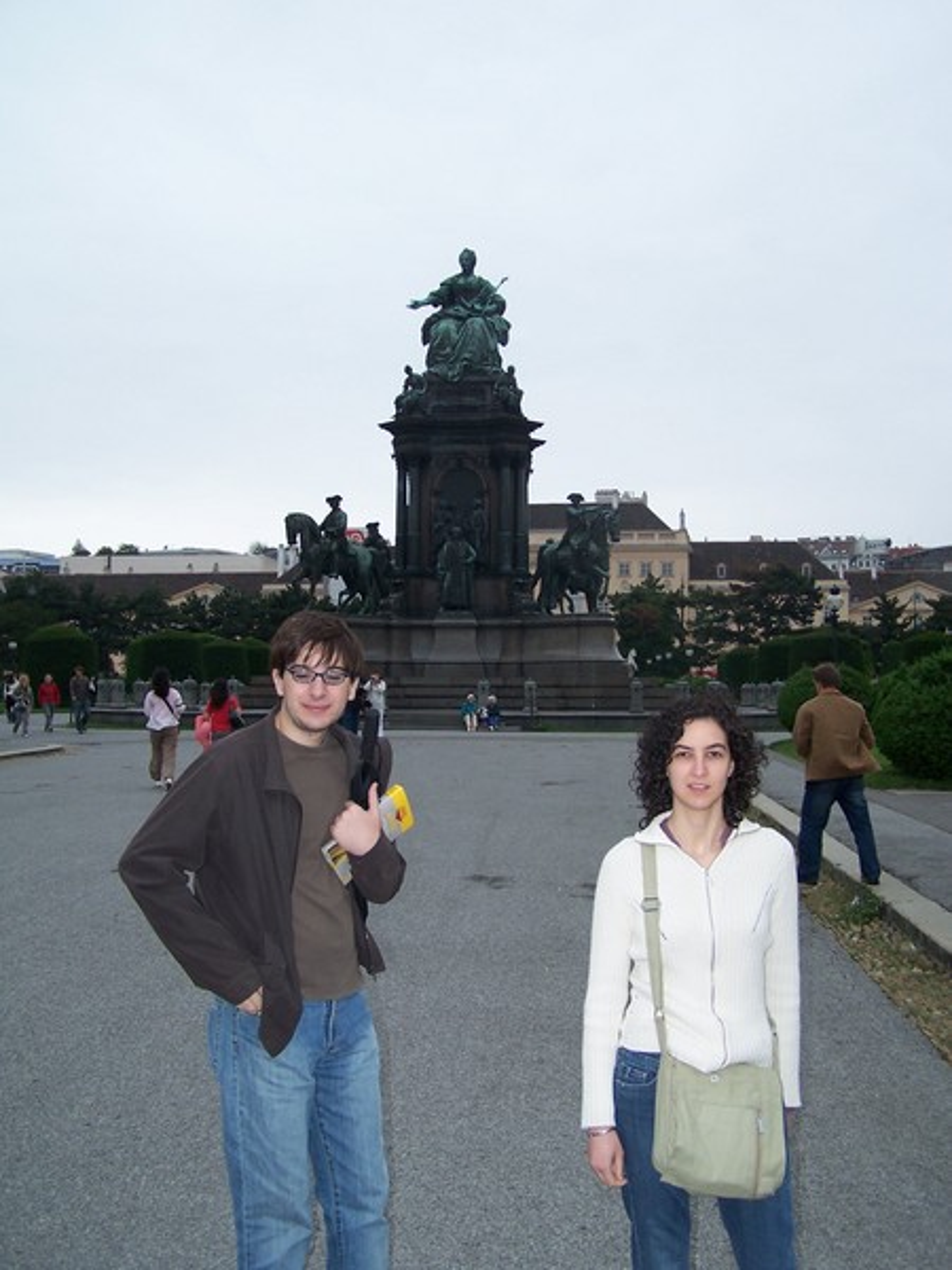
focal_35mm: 38
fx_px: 1393
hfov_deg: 37.7
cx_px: 476
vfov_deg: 49.0
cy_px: 635
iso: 80
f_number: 2.8
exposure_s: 1/400
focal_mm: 6.3
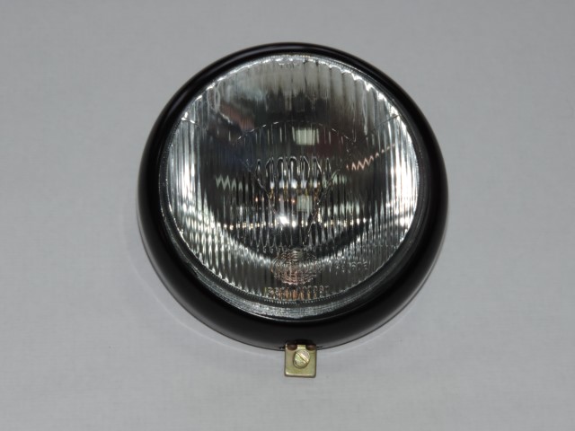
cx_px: 288
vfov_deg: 10.2
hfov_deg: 13.6
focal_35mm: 145
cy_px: 216
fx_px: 2409
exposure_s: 1/60
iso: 200
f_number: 4.4
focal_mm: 25.8
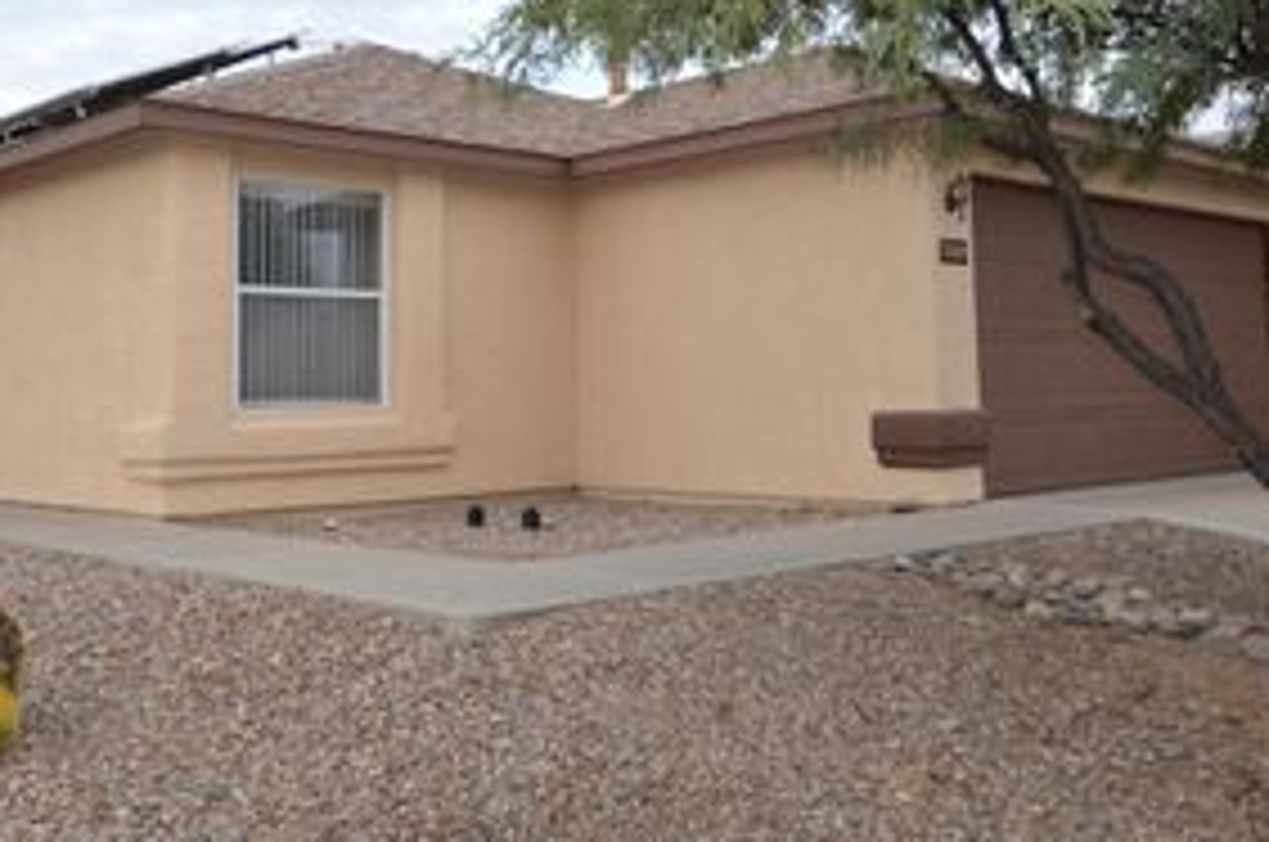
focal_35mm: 40
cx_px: 580
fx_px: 1404
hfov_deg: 48.6
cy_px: 216
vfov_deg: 32.8
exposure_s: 1/200
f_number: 4.5
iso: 100
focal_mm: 15
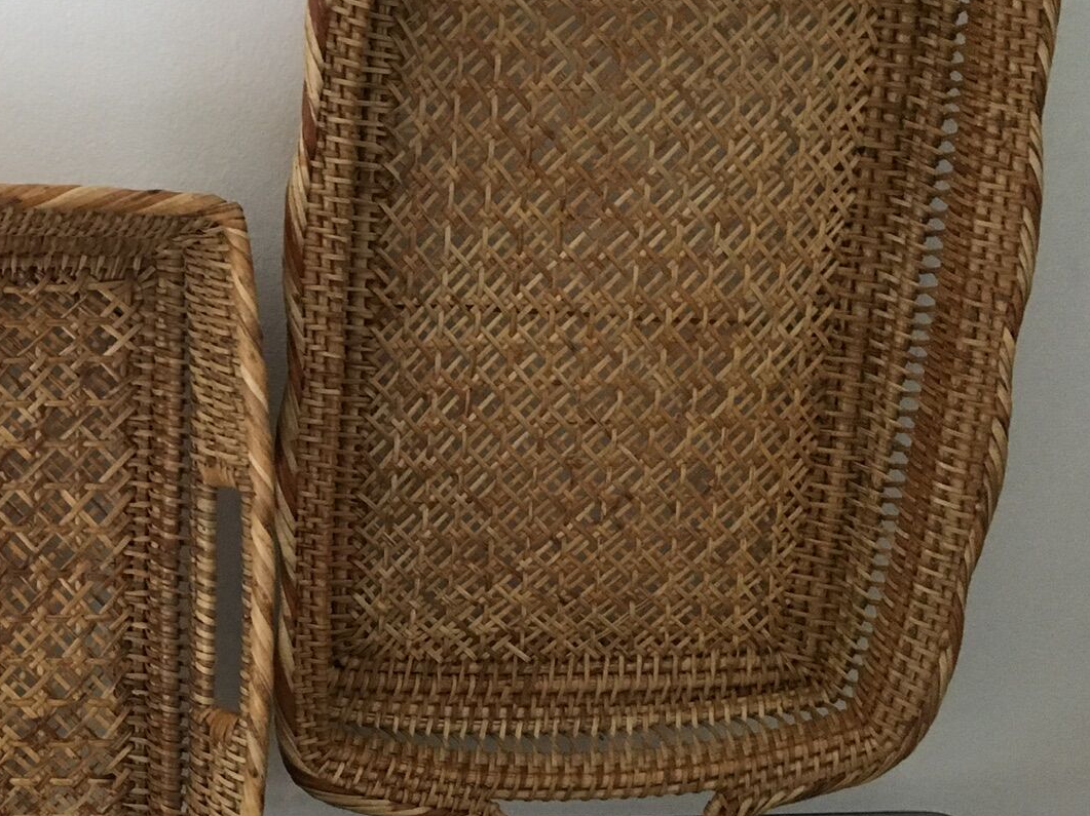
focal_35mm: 56
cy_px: 433
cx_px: 55
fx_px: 1763
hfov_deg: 32.2
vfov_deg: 26.1
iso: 200
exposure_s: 1/20
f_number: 2.2
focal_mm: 4.15
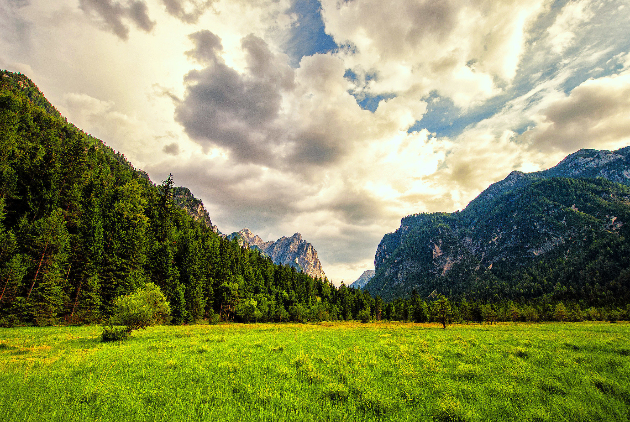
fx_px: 263
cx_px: 315
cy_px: 211
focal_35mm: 15
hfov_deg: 100.3
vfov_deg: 77.5
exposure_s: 1/100
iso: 200
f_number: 9
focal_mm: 10
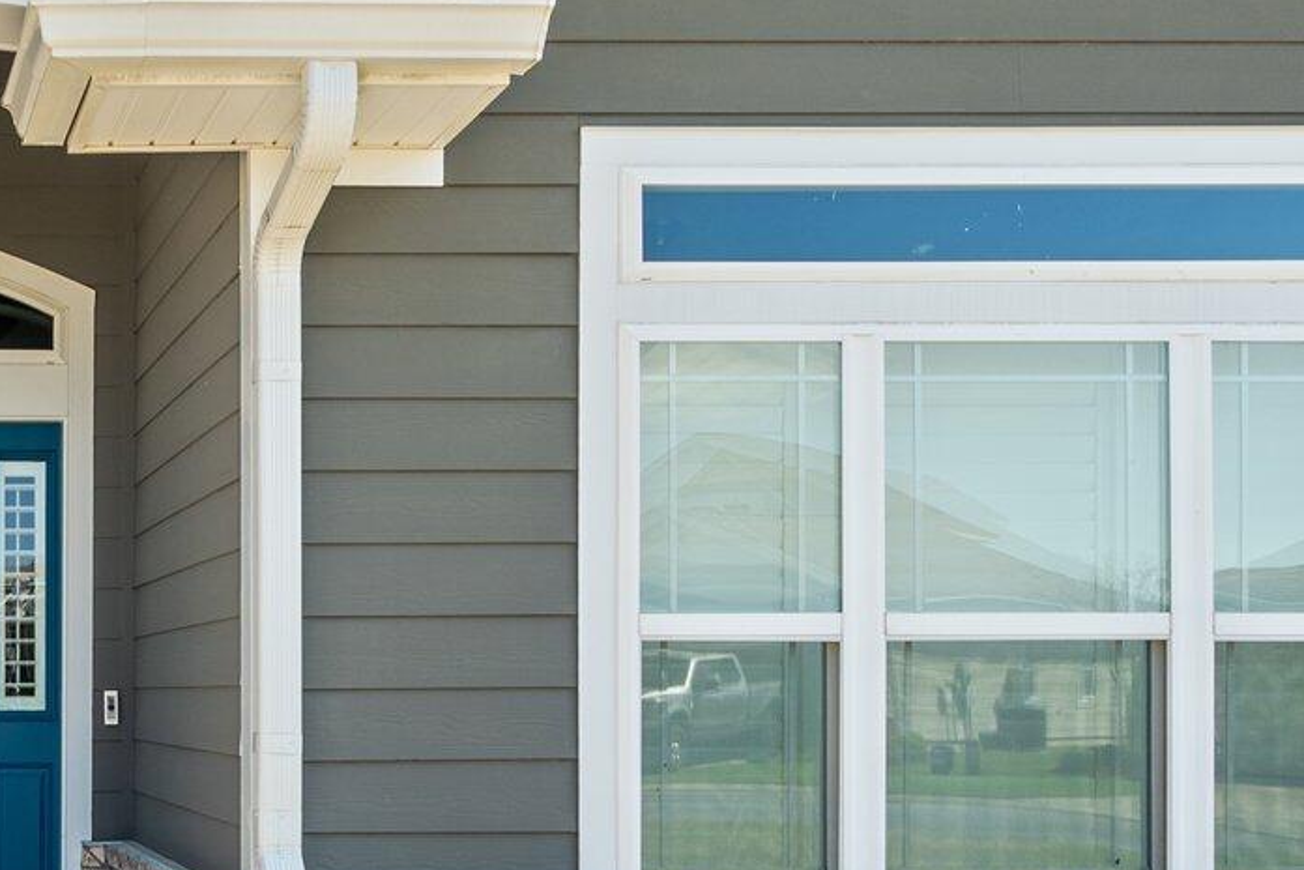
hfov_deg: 35.4
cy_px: 671
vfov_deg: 28.2
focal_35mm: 47
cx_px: -157
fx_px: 1703
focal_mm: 16
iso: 400
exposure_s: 1/50
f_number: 9
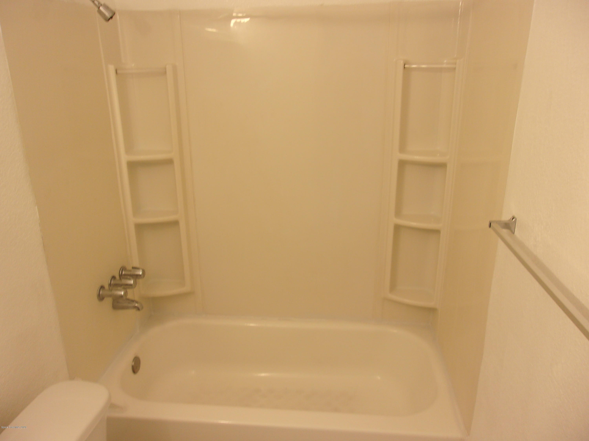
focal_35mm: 27
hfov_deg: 65.3
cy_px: 220
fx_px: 459
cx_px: 294
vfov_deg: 51.4
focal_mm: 4.9
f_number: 3
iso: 80
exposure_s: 1/34
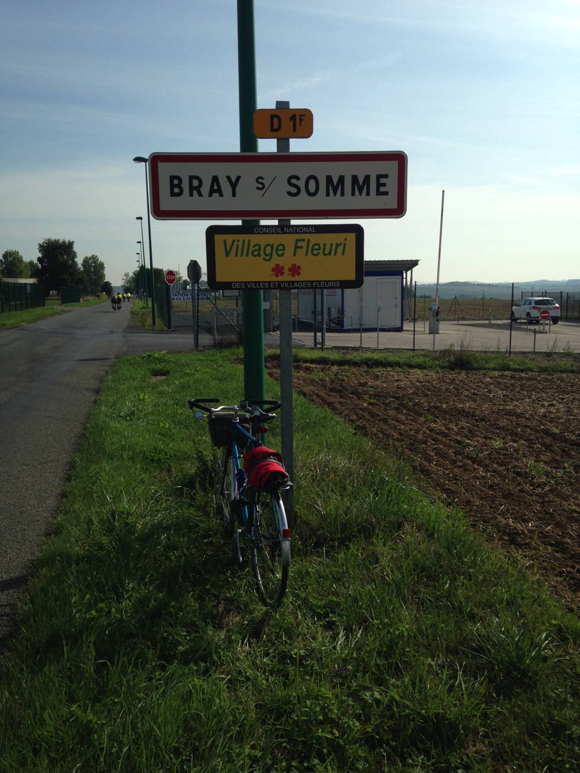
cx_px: 290
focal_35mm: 33
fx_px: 737
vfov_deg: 55.4
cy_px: 386
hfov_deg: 42.9
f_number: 2.4
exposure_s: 1/2262
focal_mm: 4.12
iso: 50
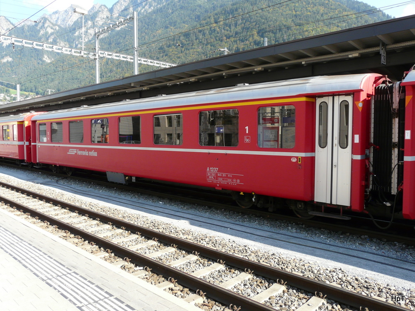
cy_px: 156
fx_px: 336
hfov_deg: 63.4
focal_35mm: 28
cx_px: 208
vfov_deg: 49.7
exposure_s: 1/200
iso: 100
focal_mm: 4.6
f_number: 4
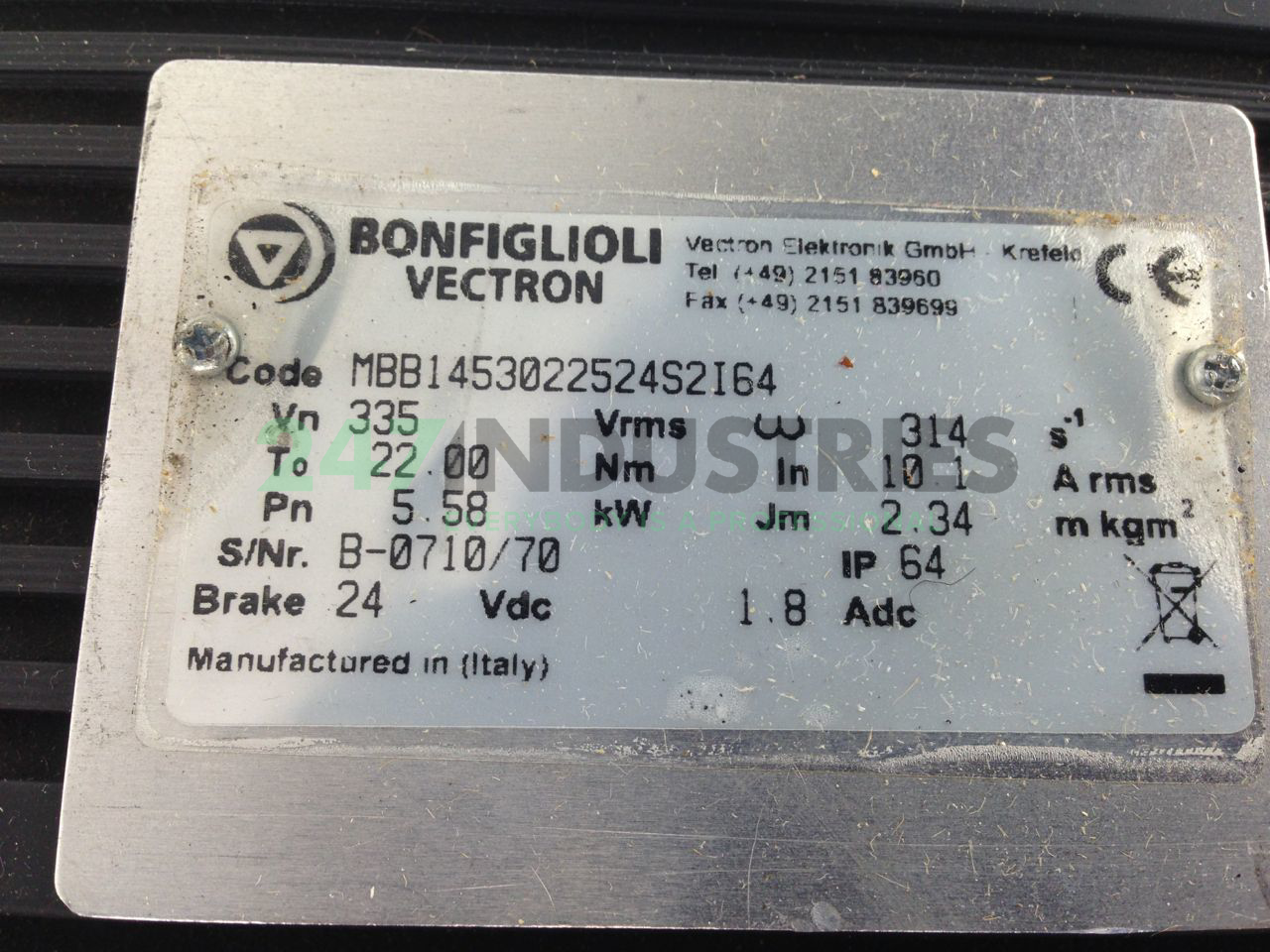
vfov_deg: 42.9
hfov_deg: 55.4
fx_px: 1211
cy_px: 476
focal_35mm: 33
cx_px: 635
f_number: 2.4
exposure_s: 1/60
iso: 50
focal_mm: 4.12
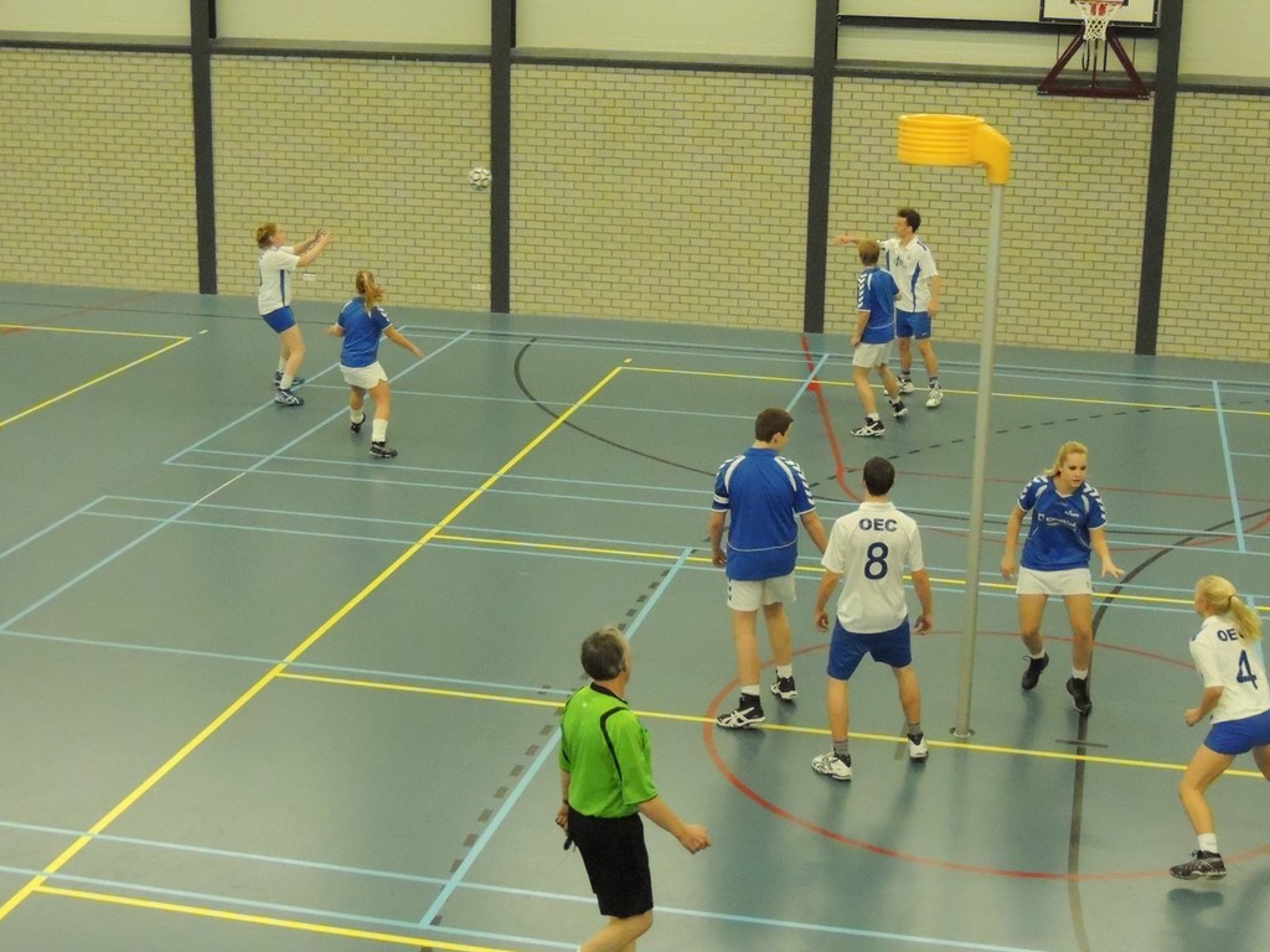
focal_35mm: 55
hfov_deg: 34.9
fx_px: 2018
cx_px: 635
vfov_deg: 26.6
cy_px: 476
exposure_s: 1/320
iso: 3200
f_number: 3.7
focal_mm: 9.8
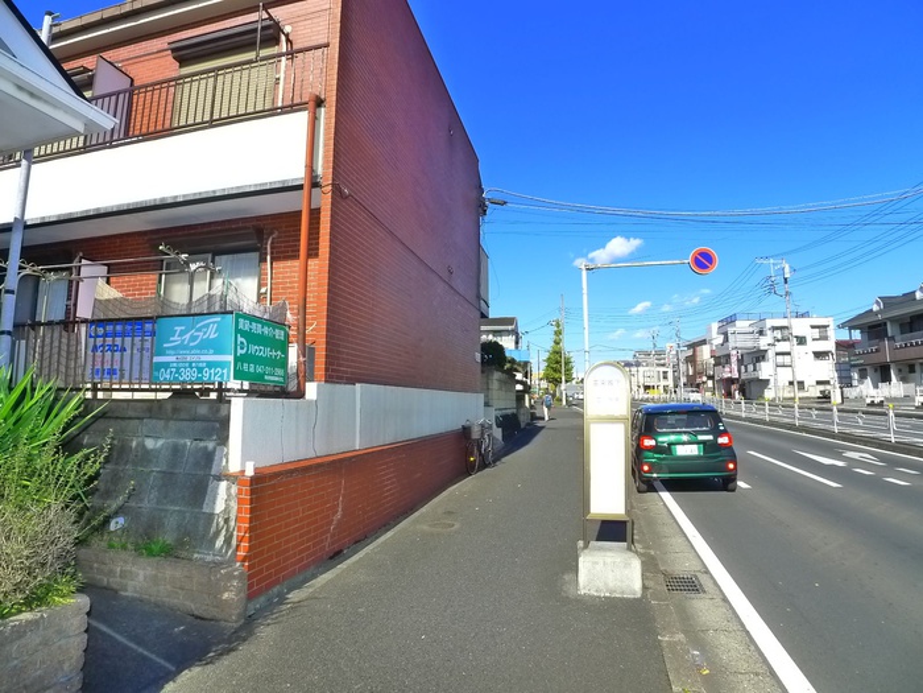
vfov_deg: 56.8
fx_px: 640
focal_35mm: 24
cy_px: 346
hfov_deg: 71.6
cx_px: 462
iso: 400
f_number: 4
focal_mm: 5.1
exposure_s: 1/640
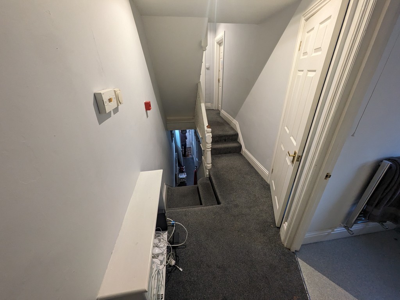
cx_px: 200
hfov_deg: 102.0
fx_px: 162
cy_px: 150
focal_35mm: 14
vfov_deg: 85.7
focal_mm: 1.83
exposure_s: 1/25
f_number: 2.2
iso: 301
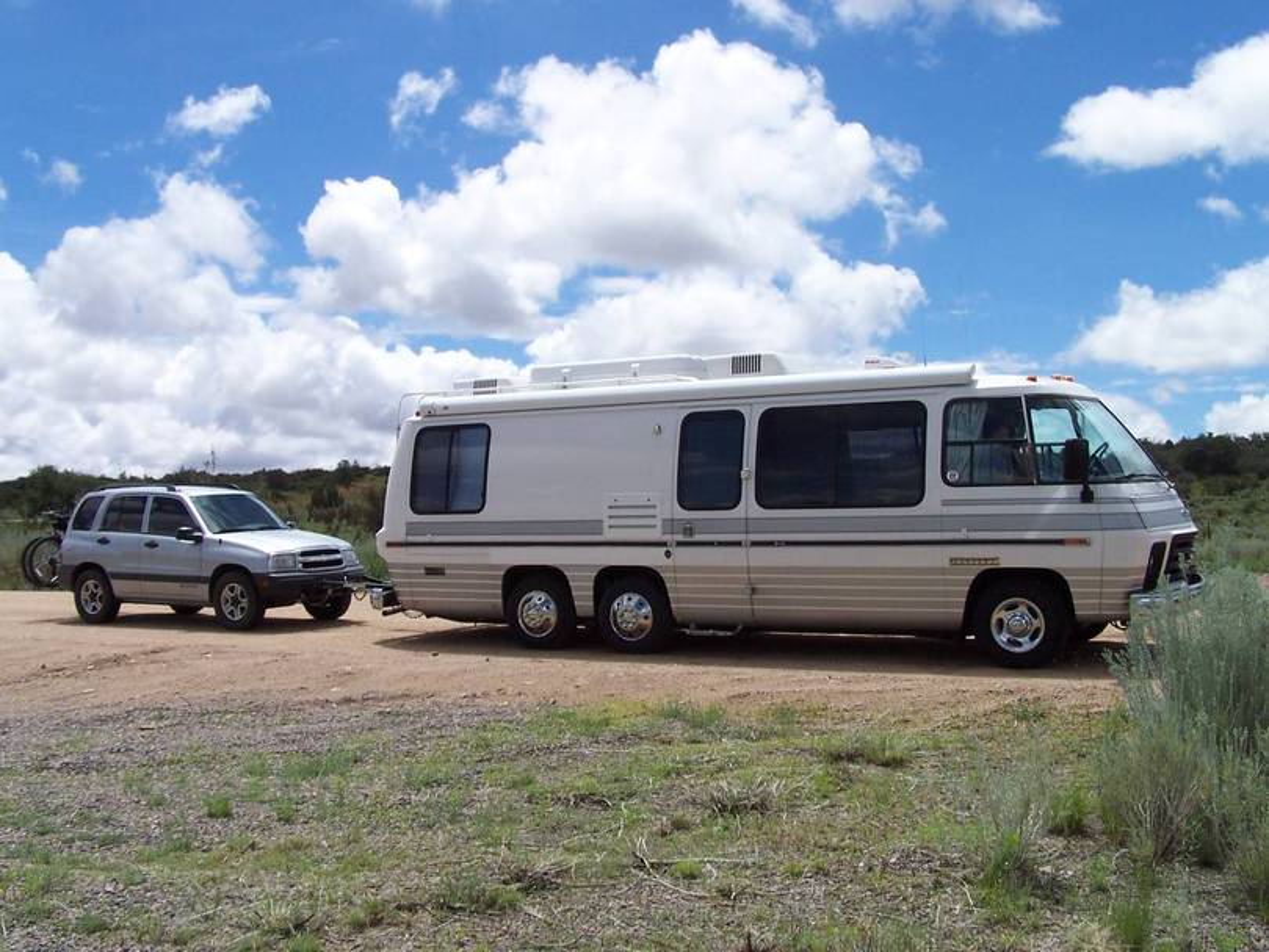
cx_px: 634
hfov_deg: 49.0
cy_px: 476
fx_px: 1393
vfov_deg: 37.7
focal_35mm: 38
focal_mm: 6.3
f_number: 5.6
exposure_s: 1/500
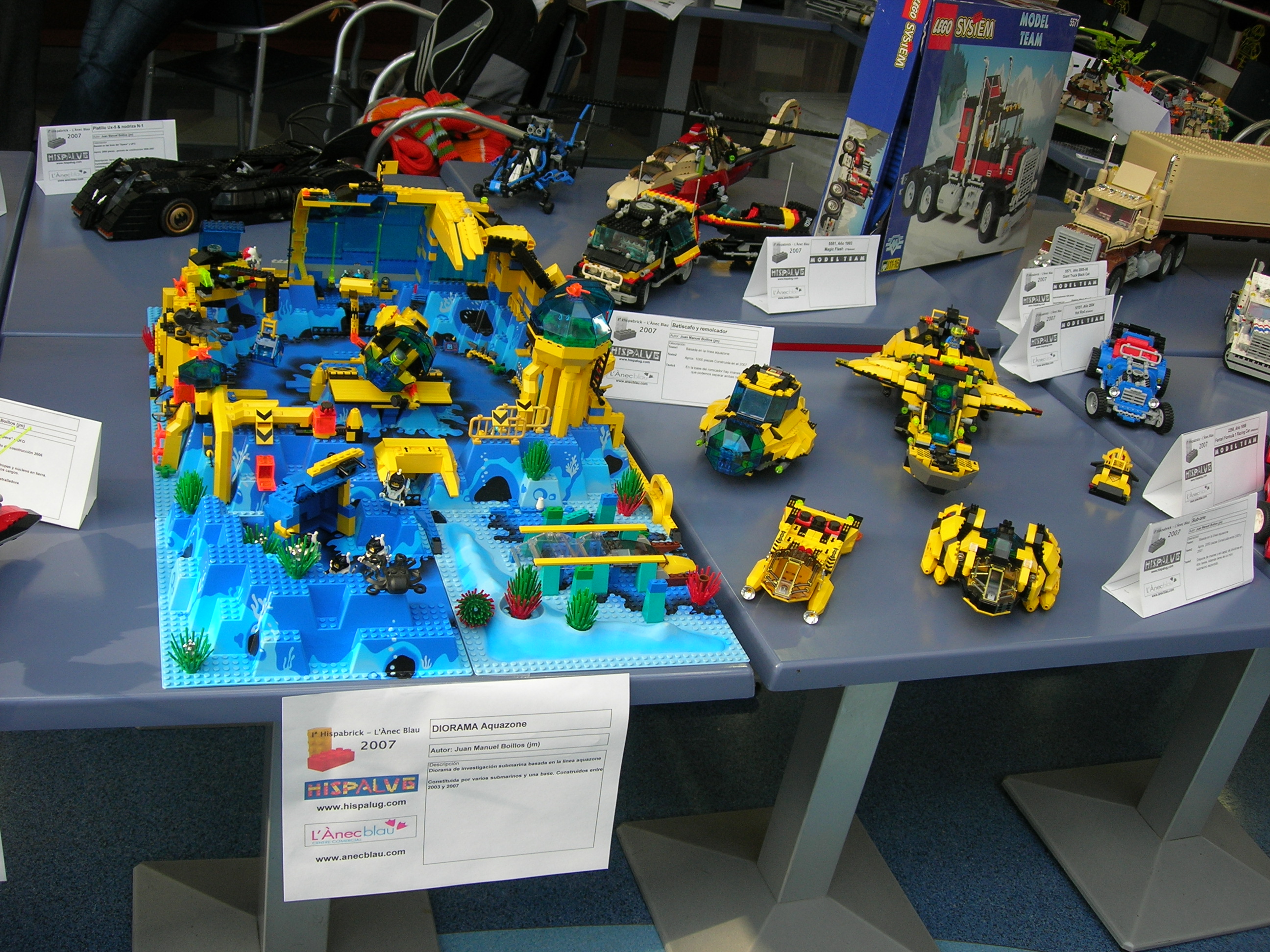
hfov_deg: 49.0
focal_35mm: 38
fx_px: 1394
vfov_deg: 37.7
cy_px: 476
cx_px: 635
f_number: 2.8
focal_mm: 7.8
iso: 64
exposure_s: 1/55.5
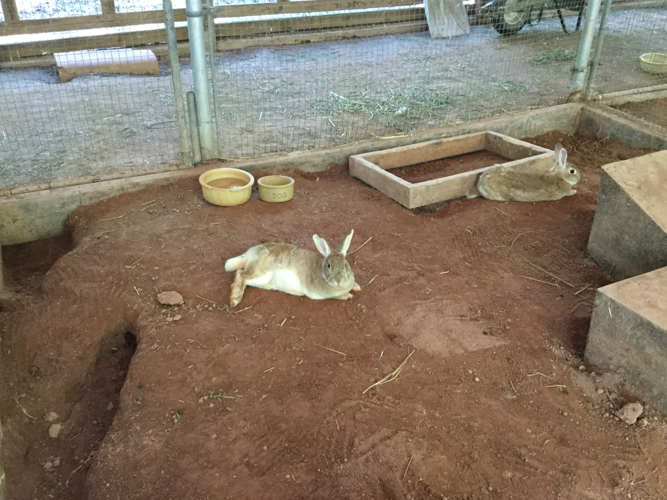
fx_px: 597
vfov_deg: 45.4
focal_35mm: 31
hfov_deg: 58.4
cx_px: 334
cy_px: 250
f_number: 2.4
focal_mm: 3.3
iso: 200
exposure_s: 1/17
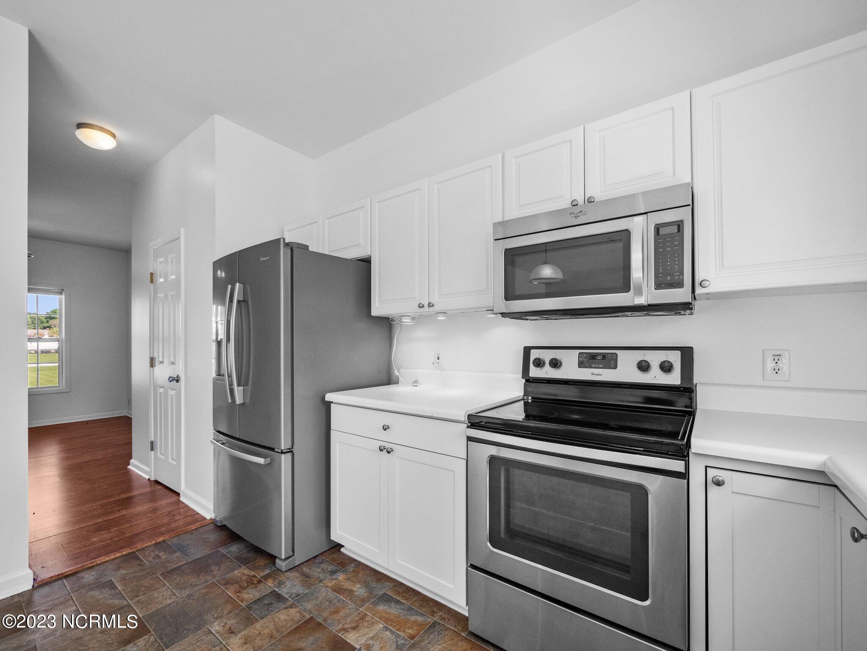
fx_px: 351
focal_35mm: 14
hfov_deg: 102.1
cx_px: 434
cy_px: 326
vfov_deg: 85.7
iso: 400
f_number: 4
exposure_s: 1/100
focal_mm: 7
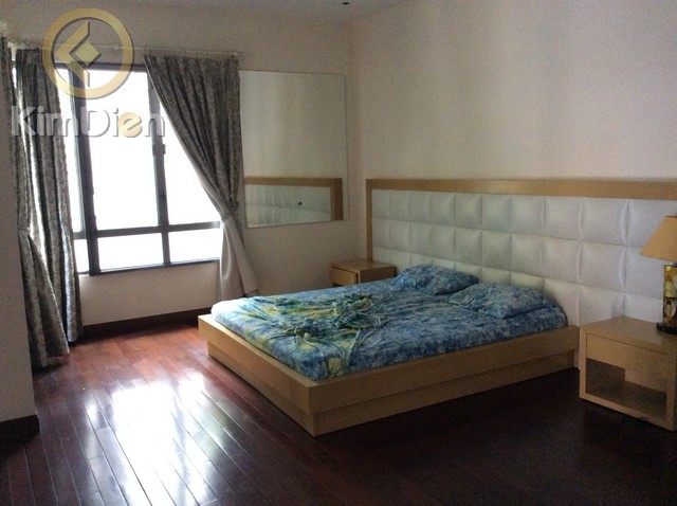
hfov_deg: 56.9
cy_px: 253
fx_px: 625
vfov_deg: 44.1
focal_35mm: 32
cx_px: 338
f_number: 2.4
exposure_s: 1/17
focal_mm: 3.3
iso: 250
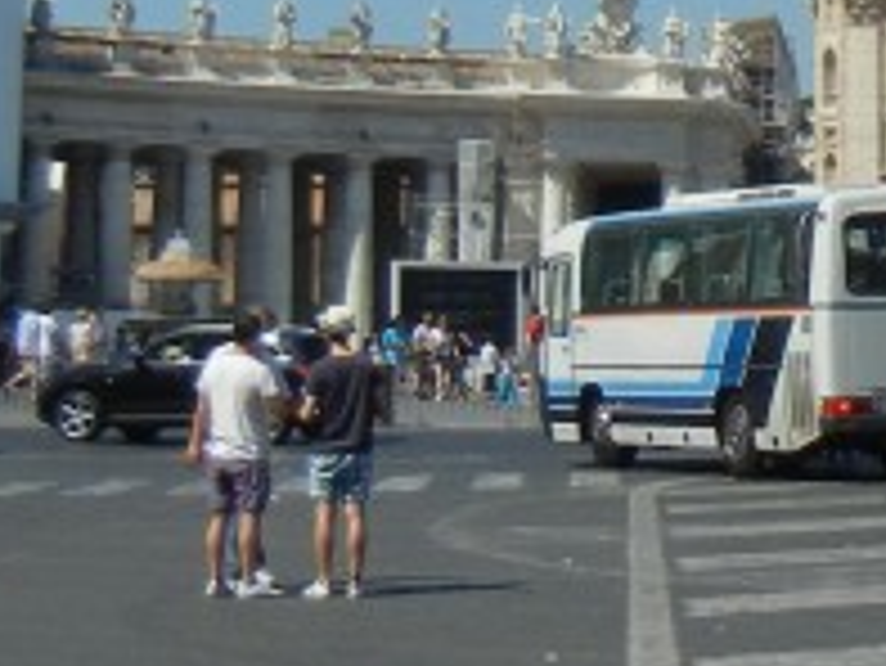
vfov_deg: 9.5
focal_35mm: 156
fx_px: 3995
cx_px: 1390
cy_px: 90
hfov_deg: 12.0
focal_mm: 5.4
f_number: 7
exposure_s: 1/553
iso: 160
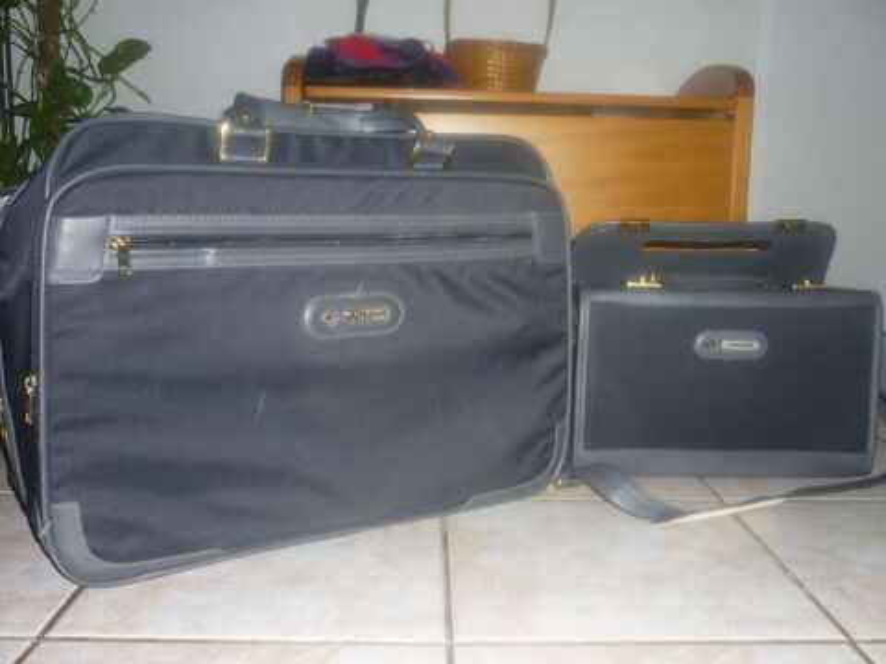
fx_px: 845
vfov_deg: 42.9
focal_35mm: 33
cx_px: 443
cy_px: 332
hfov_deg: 55.4
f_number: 2.8
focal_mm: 5.5
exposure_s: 1/125
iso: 100
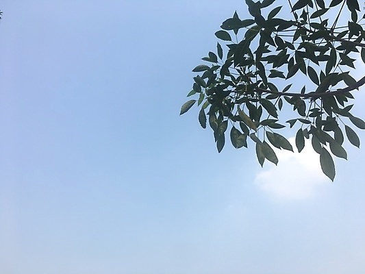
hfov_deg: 61.6
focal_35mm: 29
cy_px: 137
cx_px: 182
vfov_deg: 48.2
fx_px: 306
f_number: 2.2
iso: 25
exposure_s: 1/884
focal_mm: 4.15
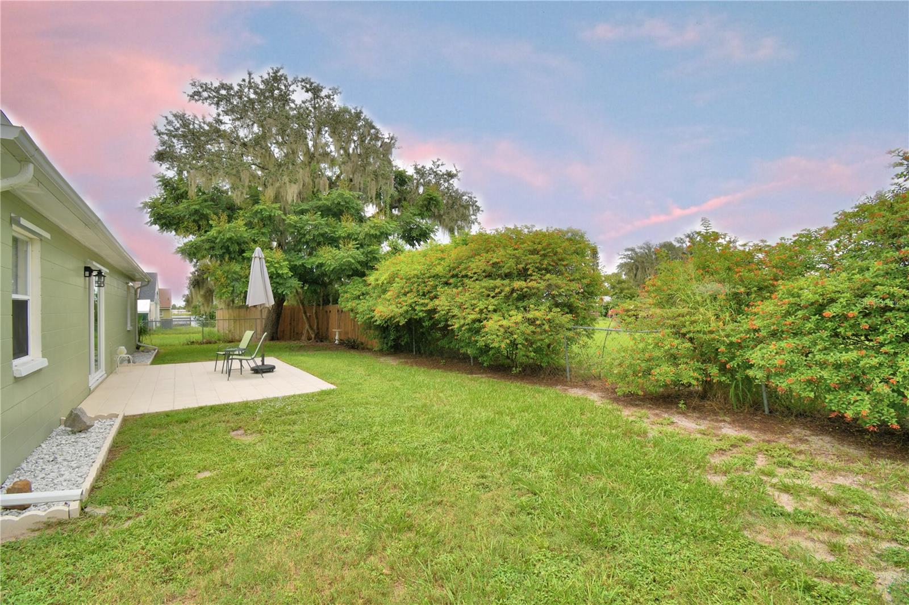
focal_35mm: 15
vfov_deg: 77.3
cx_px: 454
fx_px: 379
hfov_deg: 100.4
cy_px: 302
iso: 100
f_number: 8
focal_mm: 10
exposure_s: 1/250
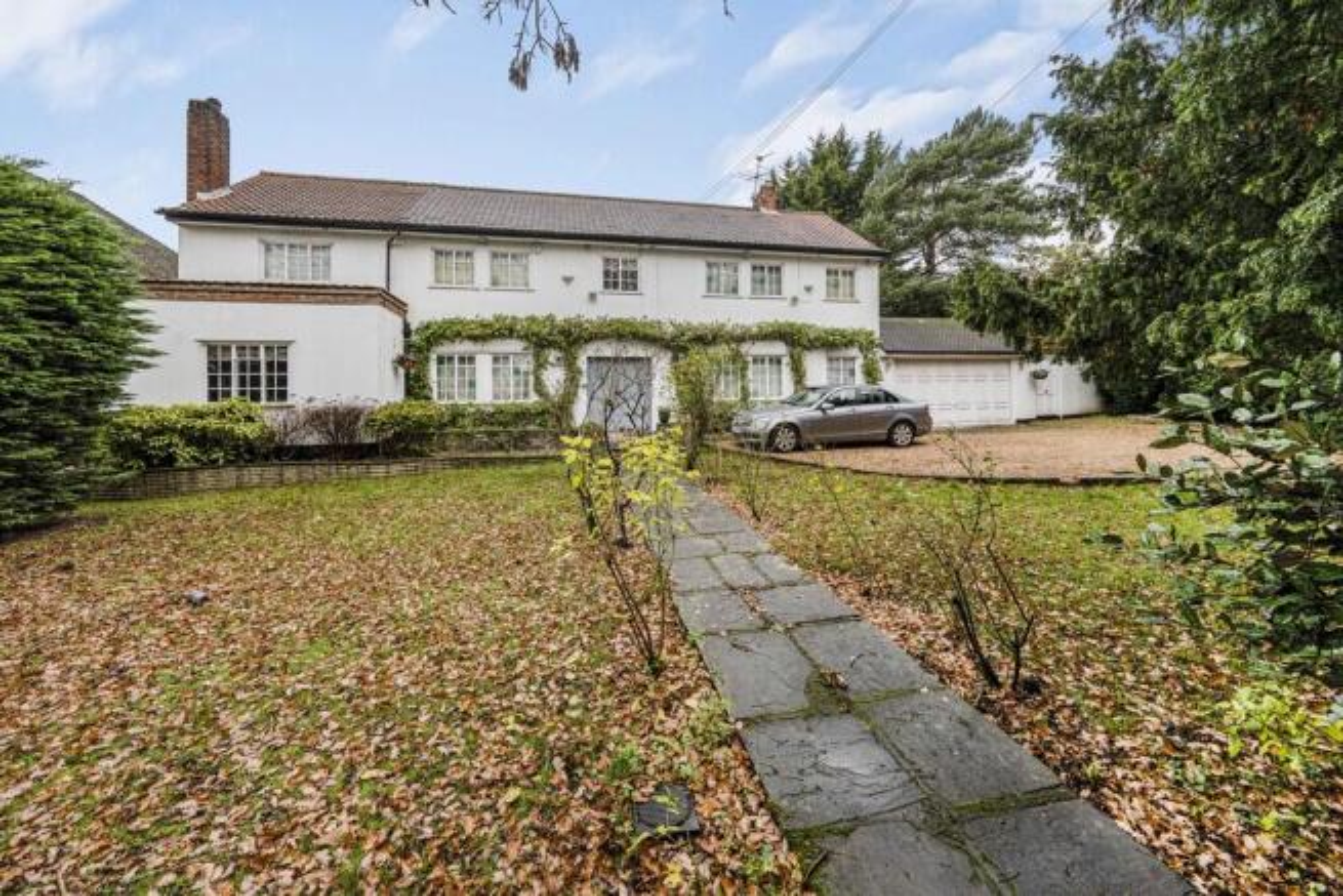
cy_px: 448
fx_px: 448
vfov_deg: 90.0
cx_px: 672
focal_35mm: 12
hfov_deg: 112.6
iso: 320
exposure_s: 1/80
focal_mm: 12
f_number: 9
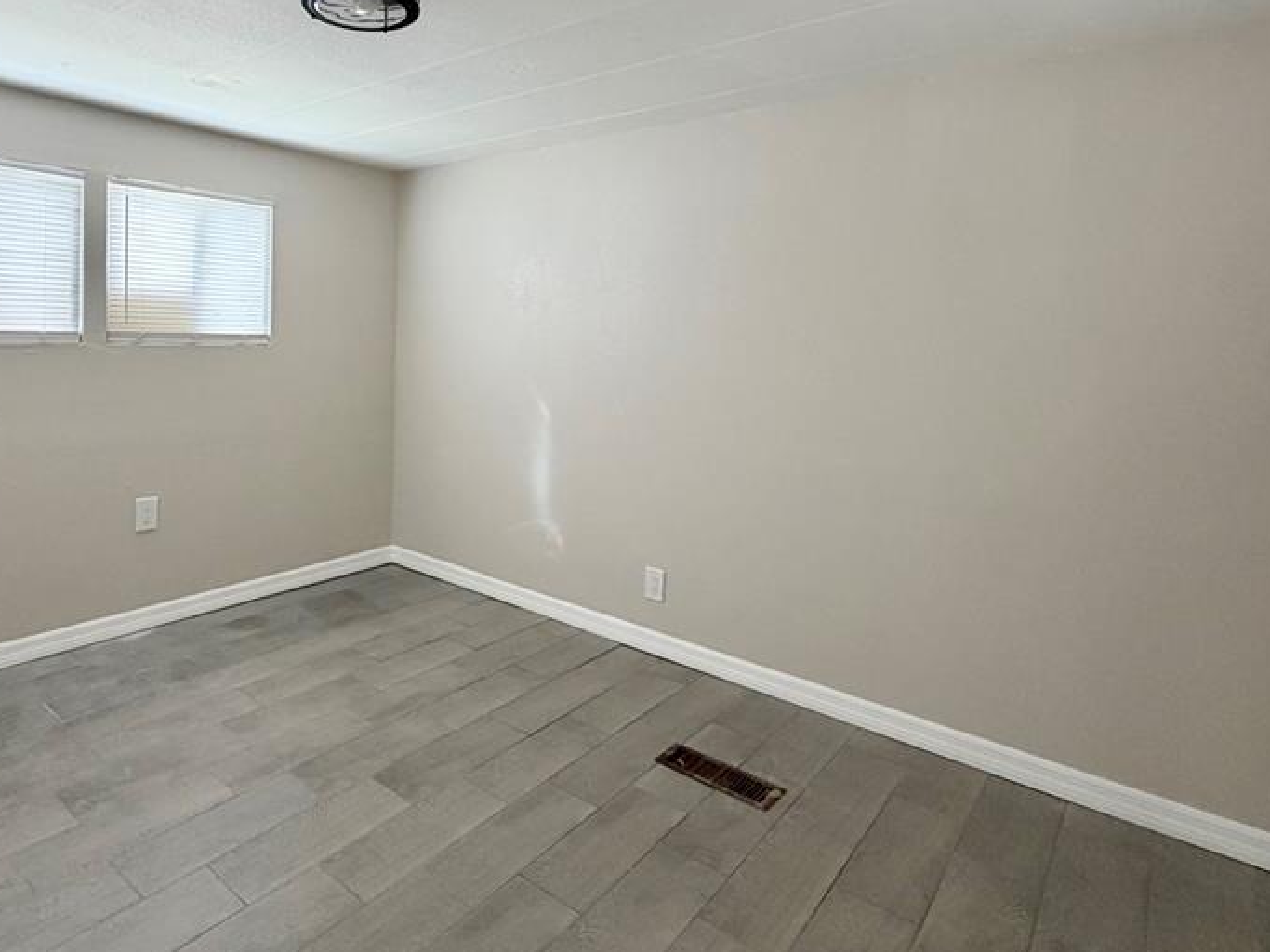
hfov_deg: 77.6
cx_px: 478
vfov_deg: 62.7
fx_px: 770
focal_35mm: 21
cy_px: 370
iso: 320
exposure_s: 1/92
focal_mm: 2.22
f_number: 2.2
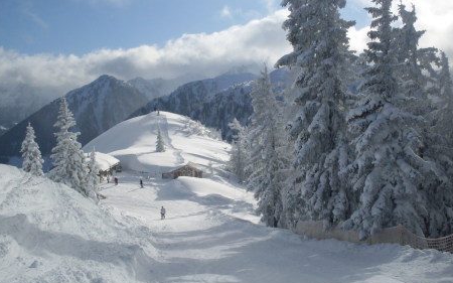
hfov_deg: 46.2
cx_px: 219
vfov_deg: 29.8
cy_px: 132
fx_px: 531
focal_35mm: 43
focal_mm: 6.3
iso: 80
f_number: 8.4
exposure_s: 1/750
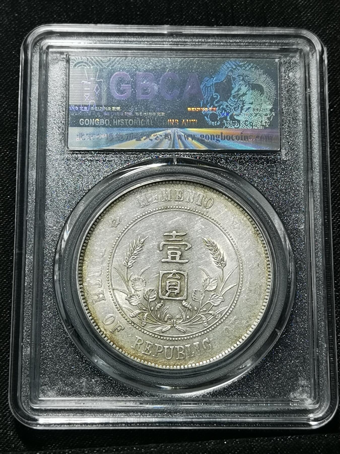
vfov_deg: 25.0
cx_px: 170
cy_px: 227
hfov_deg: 18.9
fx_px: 1021
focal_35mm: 78
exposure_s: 1/100
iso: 64
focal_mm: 6.67
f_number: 1.9
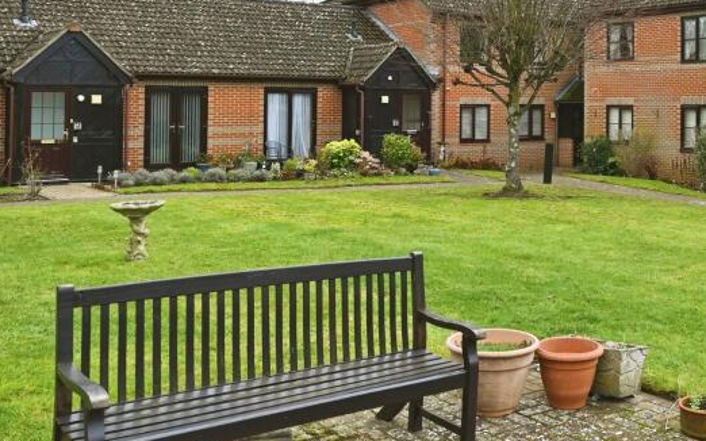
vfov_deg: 30.5
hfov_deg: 44.8
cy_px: 199
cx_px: 569
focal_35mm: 42
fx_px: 808
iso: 320
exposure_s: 1/80
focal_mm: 21
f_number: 8
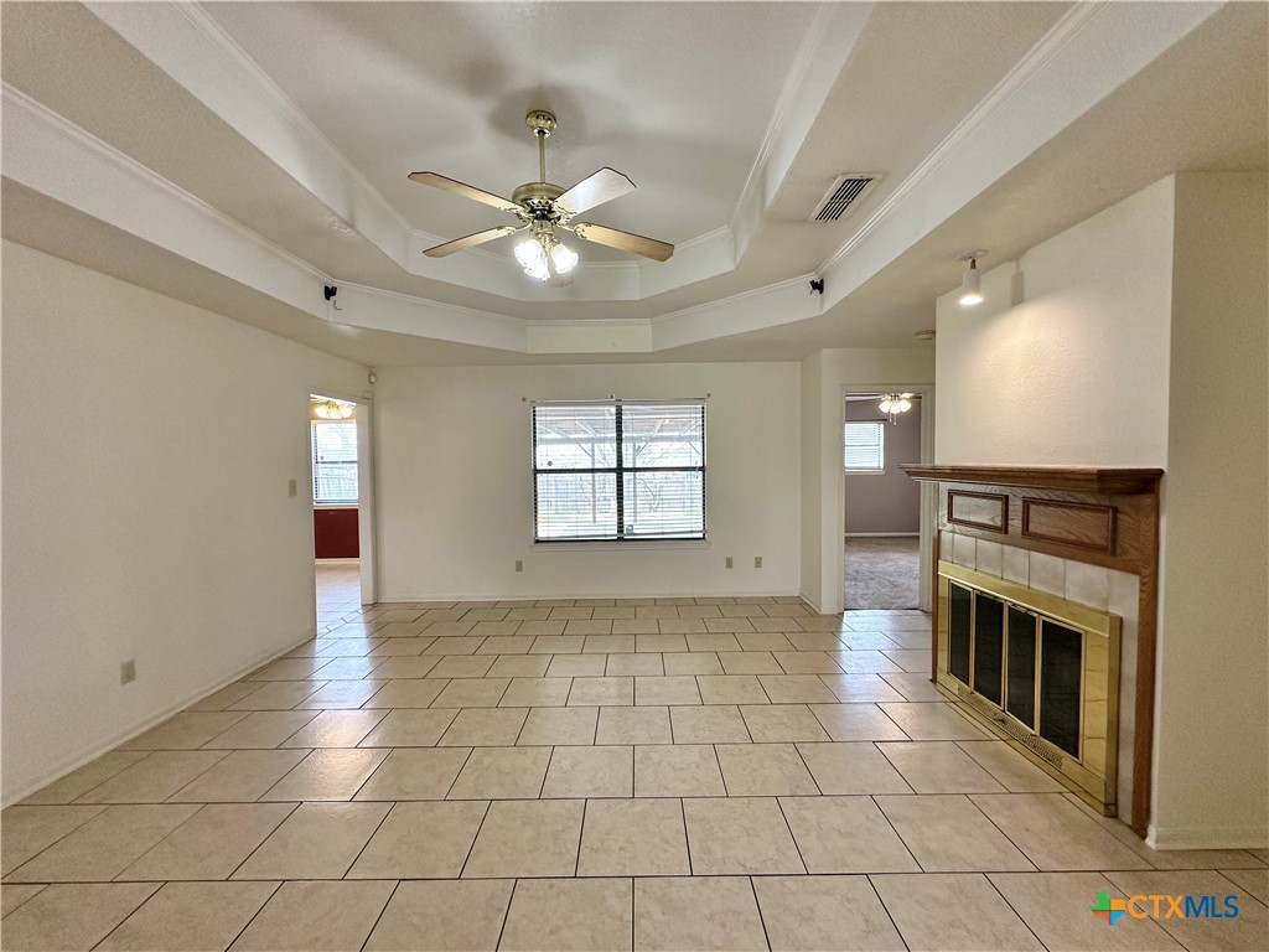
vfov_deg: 85.7
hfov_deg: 102.1
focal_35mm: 14
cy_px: 476
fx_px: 513
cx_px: 634
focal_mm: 2.22
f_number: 2.2
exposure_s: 1/120
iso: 160
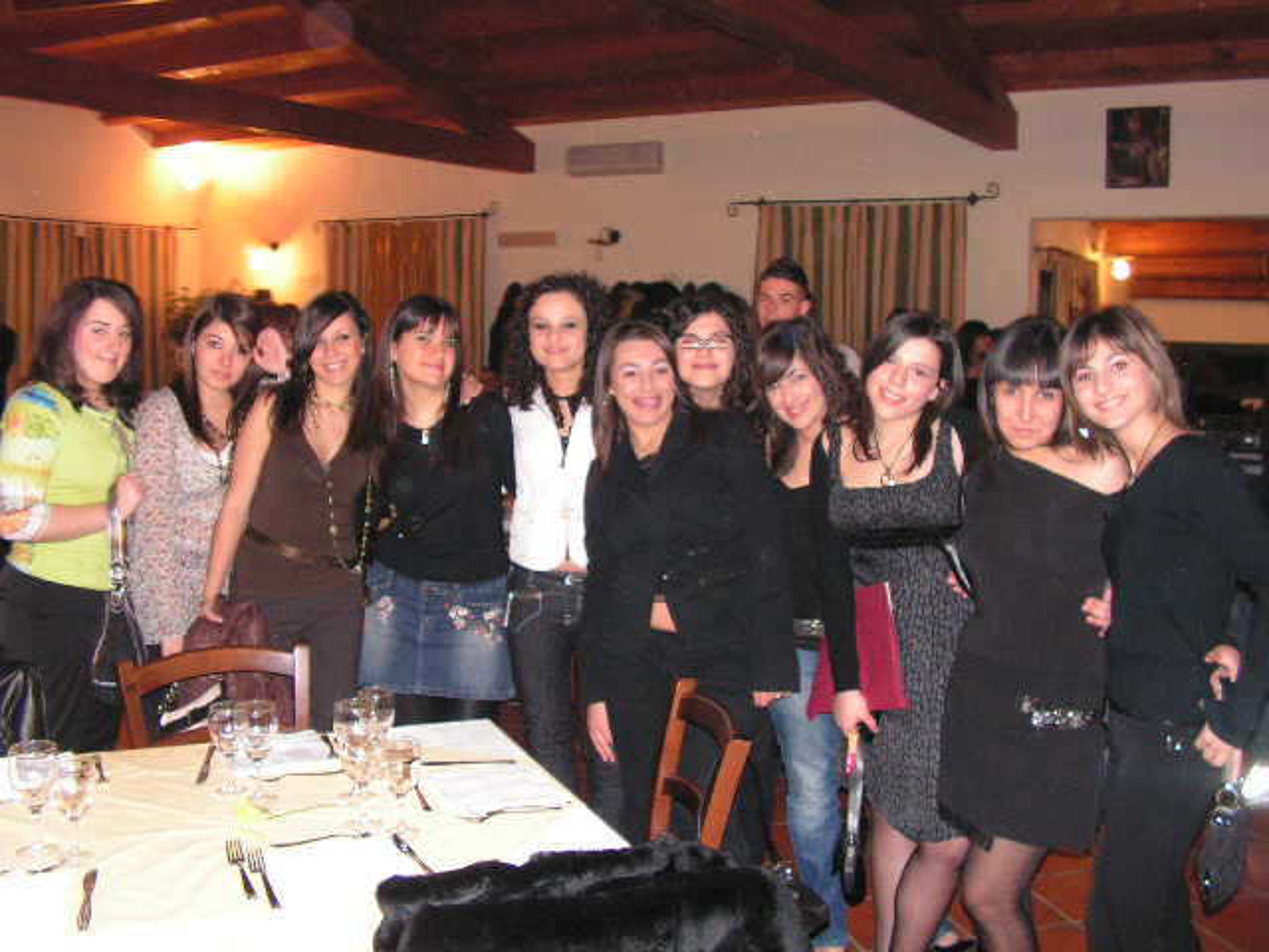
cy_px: 476
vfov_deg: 39.7
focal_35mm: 36
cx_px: 634
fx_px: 1320
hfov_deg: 51.4
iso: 200
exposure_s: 1/40
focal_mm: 6
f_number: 3.2
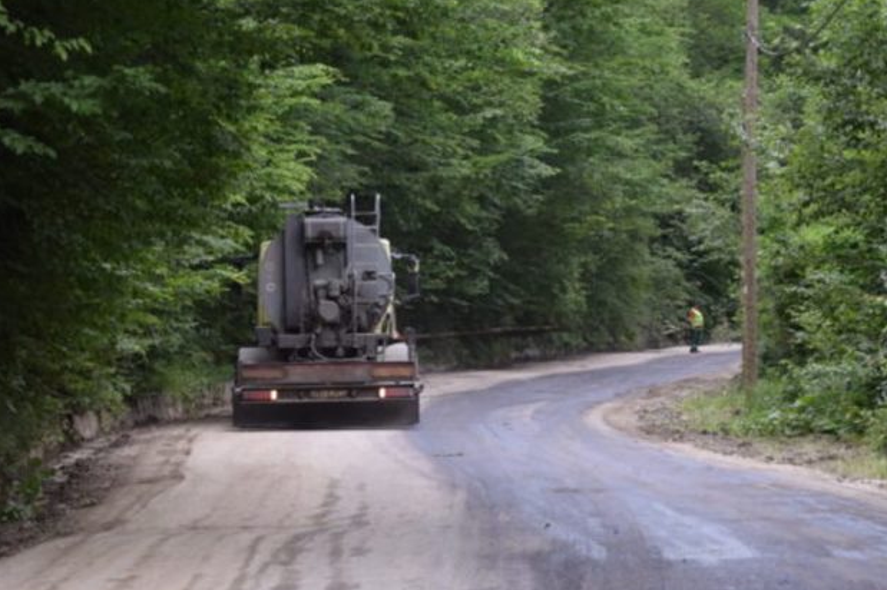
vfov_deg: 8.9
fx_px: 3807
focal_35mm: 155
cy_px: 319
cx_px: 441
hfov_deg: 13.3
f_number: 5.6
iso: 800
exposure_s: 1/200
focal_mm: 85
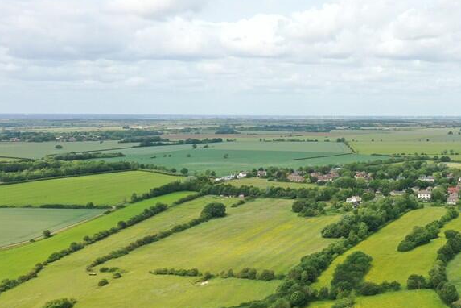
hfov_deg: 37.2
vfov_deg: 26.9
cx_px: 408
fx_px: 640
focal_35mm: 50
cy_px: 181
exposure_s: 1/320
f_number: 5.6
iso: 100
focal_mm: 10.26
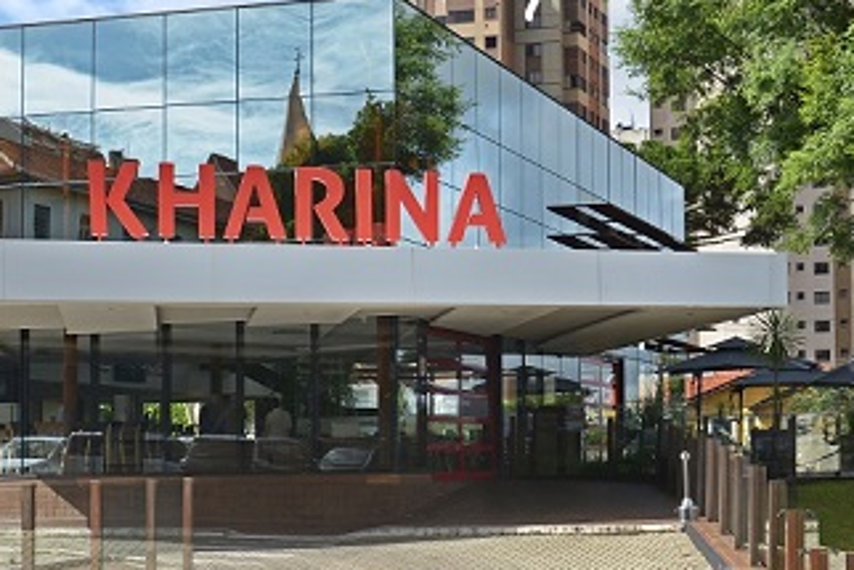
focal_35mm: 63
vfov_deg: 21.6
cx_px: 613
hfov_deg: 31.5
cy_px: 341
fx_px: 1495
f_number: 8
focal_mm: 29
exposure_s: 1/320
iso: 100
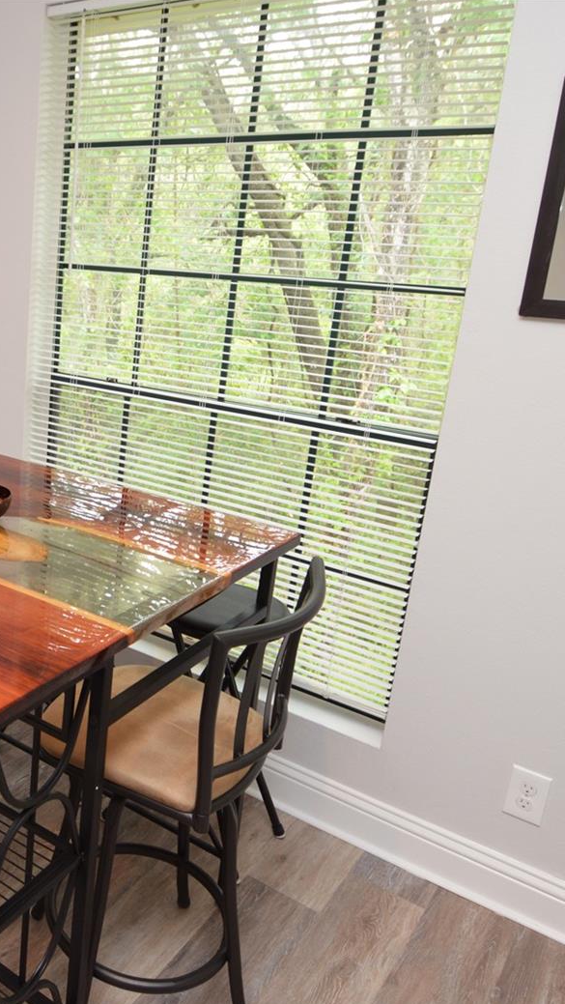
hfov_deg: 36.0
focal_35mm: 29
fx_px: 772
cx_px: -7
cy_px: 510
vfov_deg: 66.1
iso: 400
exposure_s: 1/60
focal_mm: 12
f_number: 4
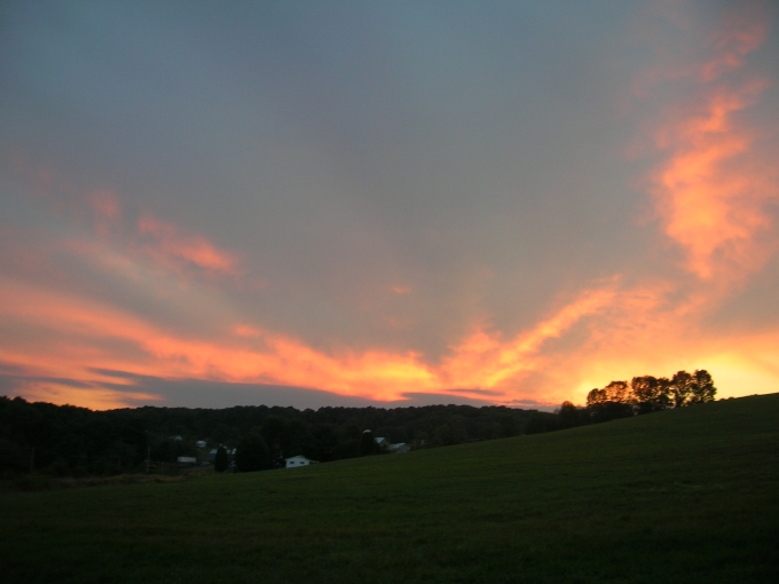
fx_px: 765
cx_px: 390
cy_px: 292
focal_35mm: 34
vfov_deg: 41.8
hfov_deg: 54.0
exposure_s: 1/16.1
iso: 50
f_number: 2.9
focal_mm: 5.7
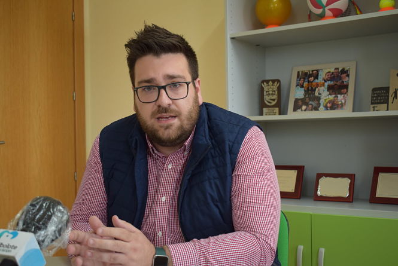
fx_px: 515
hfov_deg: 42.3
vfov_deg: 29.0
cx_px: 199
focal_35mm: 46
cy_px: 133
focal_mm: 31
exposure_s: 1/60
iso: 640
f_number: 4.2
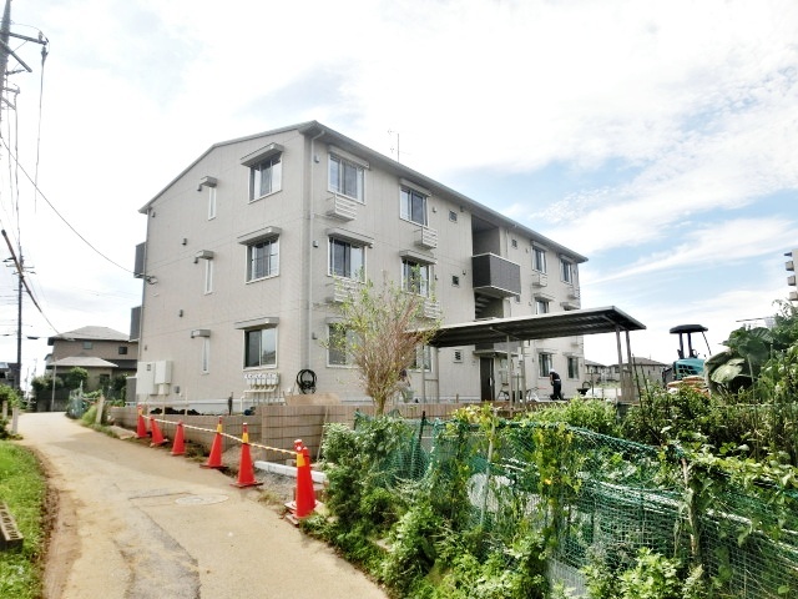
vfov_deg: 56.8
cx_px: 399
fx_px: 553
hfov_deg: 71.6
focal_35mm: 24
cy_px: 300
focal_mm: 4.24
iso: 80
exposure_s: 1/200
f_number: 7.9
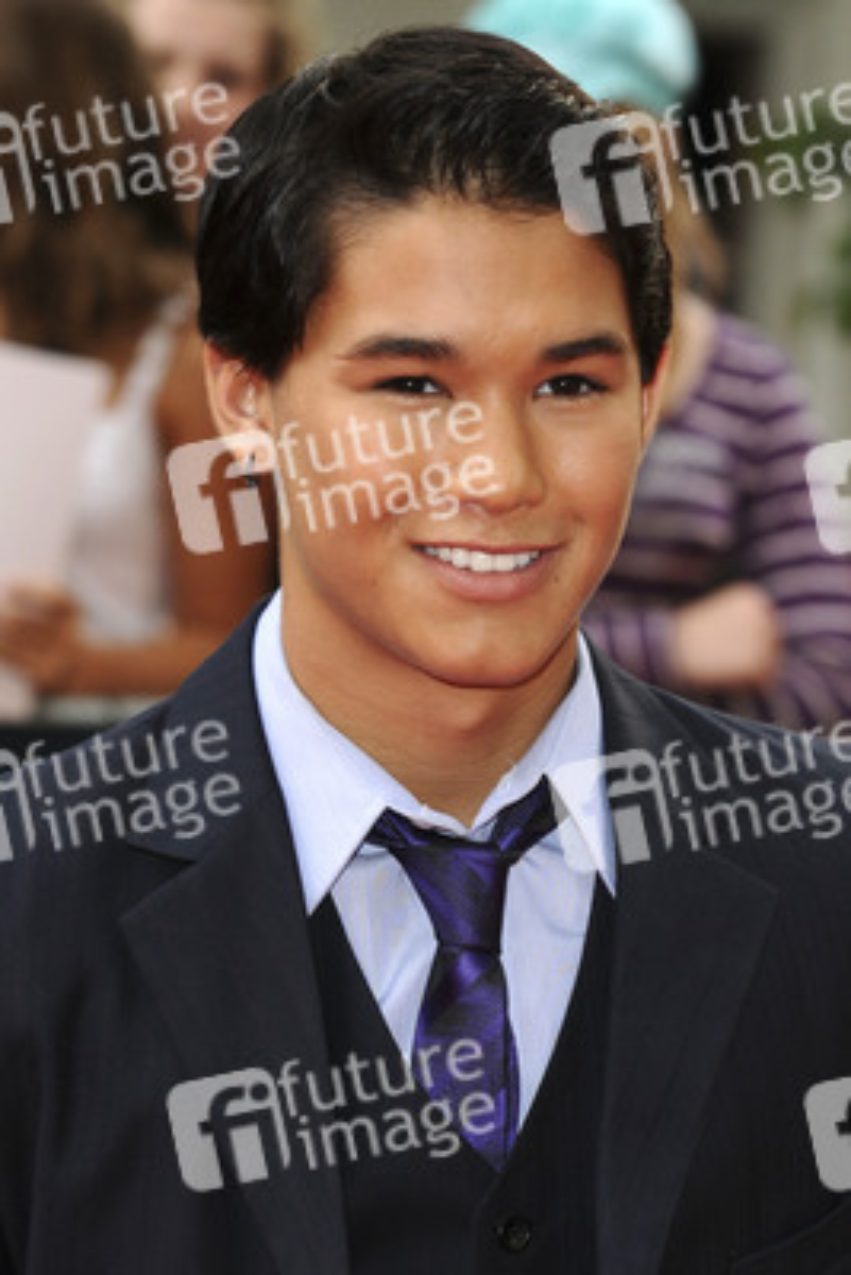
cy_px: 638
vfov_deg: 14.9
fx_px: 4889
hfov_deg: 9.9
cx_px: 426
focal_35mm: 138
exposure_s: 1/160
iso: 400
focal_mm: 92
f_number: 5
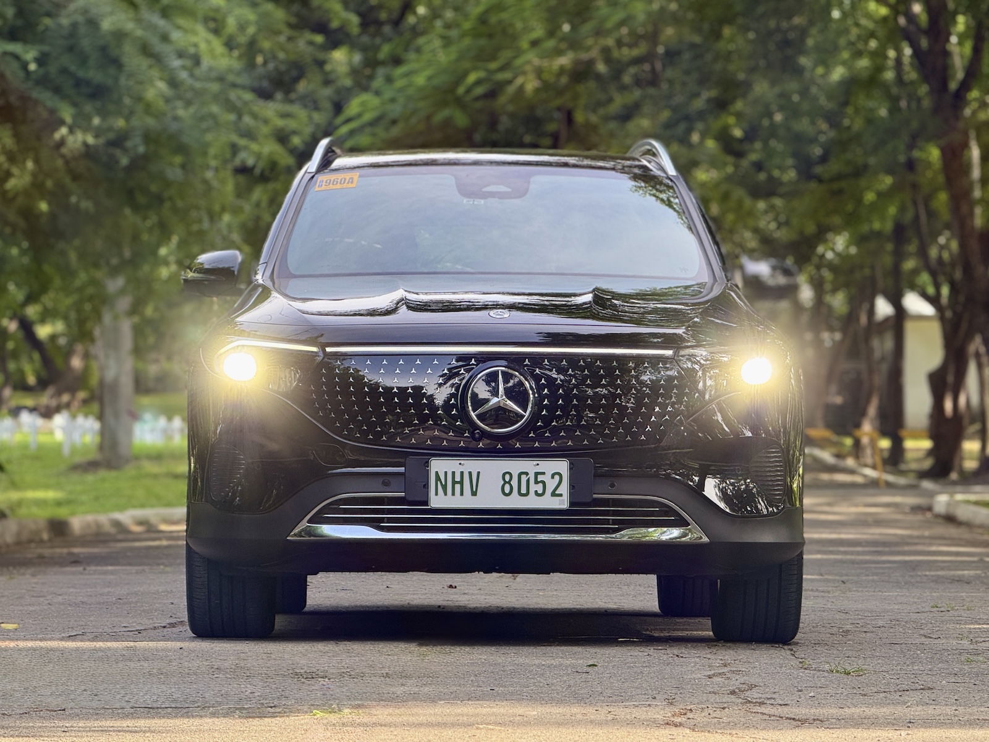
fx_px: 3428
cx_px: 494
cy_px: 371
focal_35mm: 120
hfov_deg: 16.4
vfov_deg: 12.3
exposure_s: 1/131
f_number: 2.8
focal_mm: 15.66
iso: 50
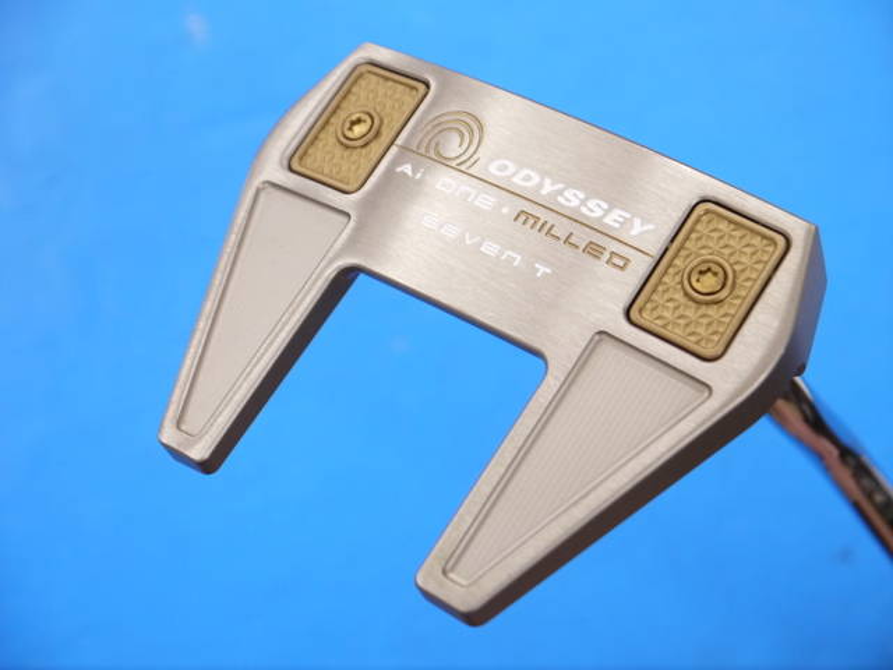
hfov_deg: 23.3
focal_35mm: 84
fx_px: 2167
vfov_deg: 17.6
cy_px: 335
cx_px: 446
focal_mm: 42
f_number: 5.6
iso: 800
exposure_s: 1/125
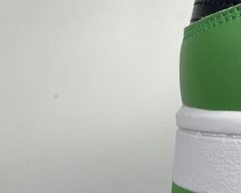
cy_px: -18
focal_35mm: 72
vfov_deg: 20.3
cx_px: 286
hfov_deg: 24.1
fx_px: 514
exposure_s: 1/121
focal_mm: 4.2
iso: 64
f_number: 1.6
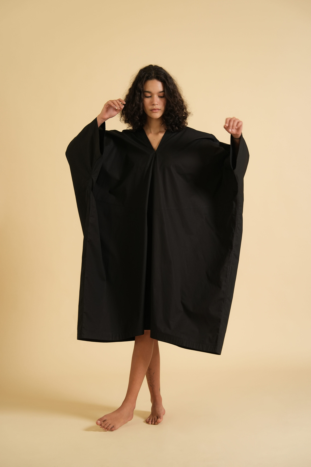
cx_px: 156
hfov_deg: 21.2
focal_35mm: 64
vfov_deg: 31.4
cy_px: 234
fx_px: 829
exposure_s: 1/125
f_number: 4.5
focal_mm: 64
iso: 500
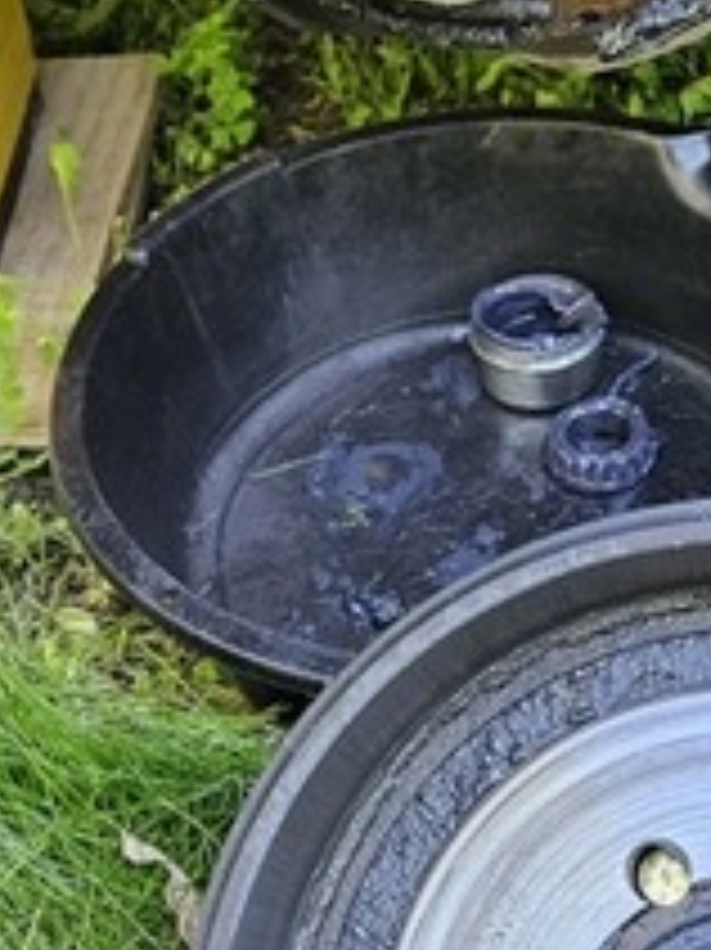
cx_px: 369
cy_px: 468
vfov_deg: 26.0
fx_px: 2056
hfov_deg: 19.6
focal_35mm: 75
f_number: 1.8
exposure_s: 1/180
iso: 160
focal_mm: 5.4
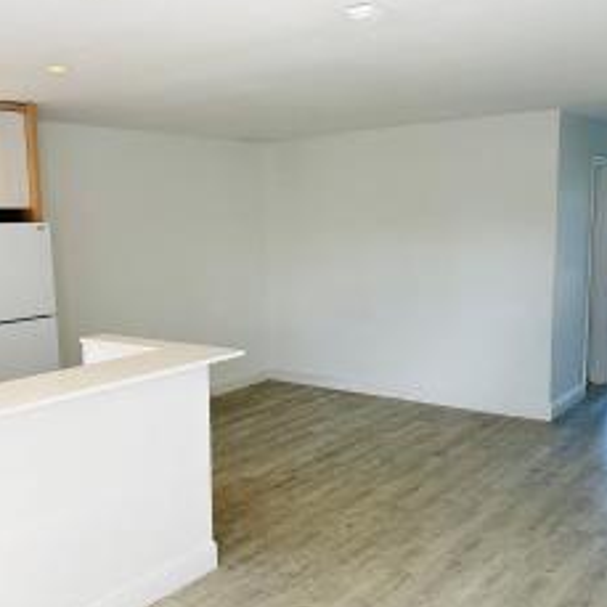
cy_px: 334
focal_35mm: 37
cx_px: 186
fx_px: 734
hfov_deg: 44.0
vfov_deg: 44.9
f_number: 1.78
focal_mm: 6.76
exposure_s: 1/473
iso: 100
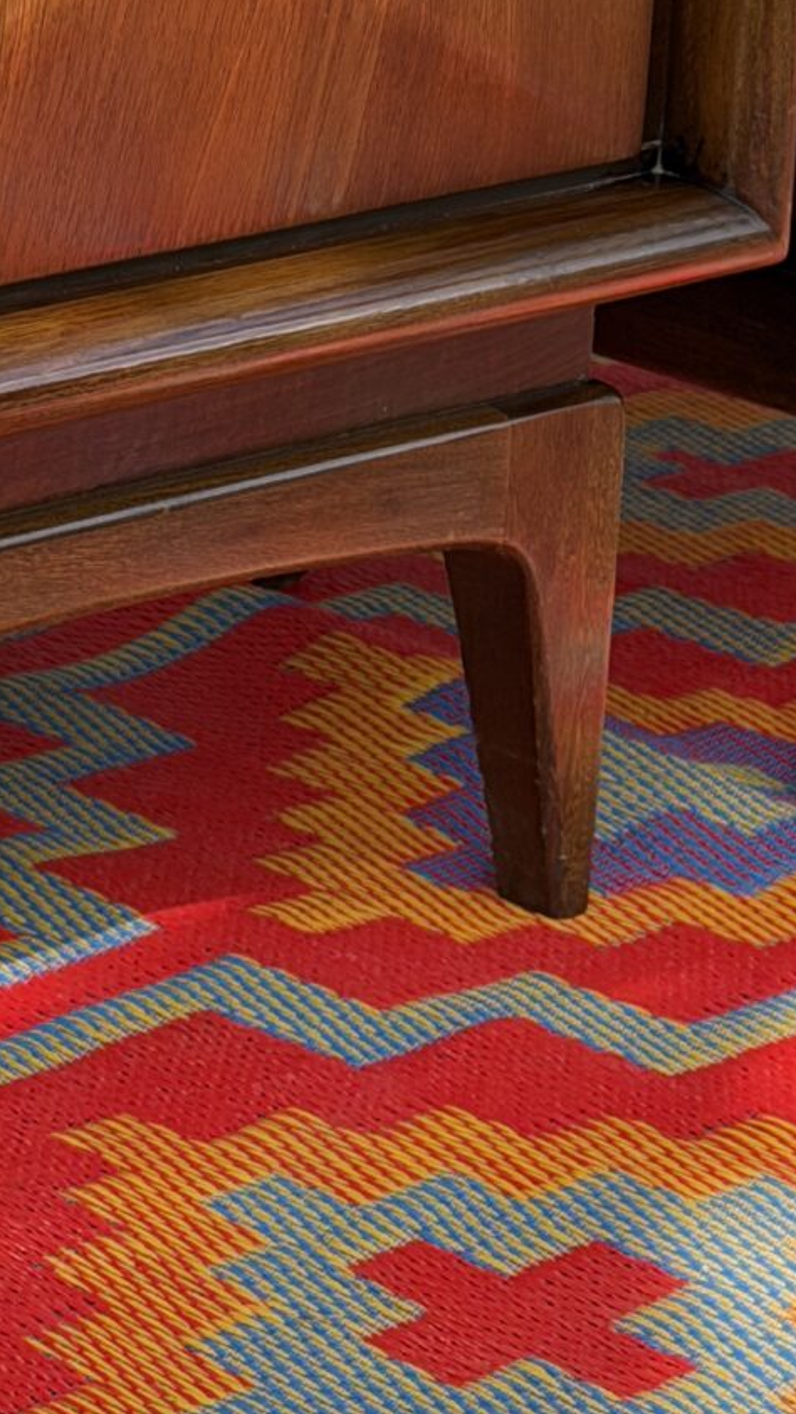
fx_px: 5963
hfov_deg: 7.6
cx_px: 373
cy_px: 205
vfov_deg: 13.4
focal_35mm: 159
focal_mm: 6.76
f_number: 1.78
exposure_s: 1/681
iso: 80
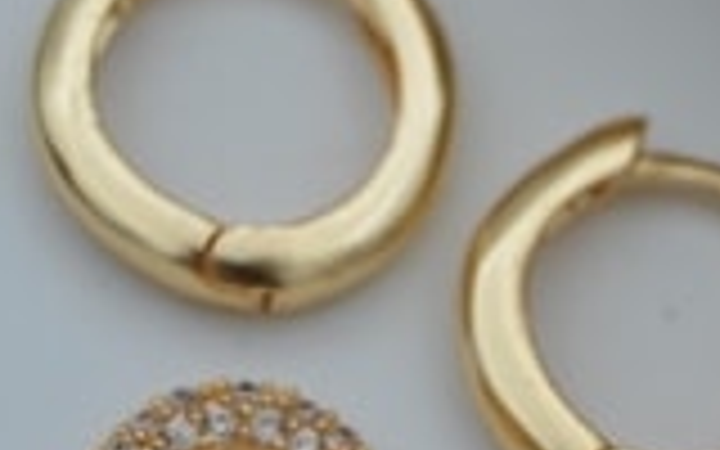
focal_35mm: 225
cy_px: 392
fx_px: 4422
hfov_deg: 9.3
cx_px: 547
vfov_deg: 5.8
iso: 200
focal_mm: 55
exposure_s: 1/200
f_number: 8
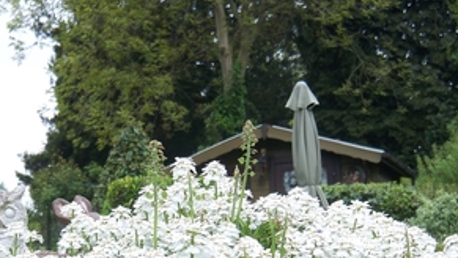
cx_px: 153
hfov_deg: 25.5
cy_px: 296
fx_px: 1008
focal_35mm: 83
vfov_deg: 14.2
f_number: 3.1
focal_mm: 7.9
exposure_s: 1/40
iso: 64
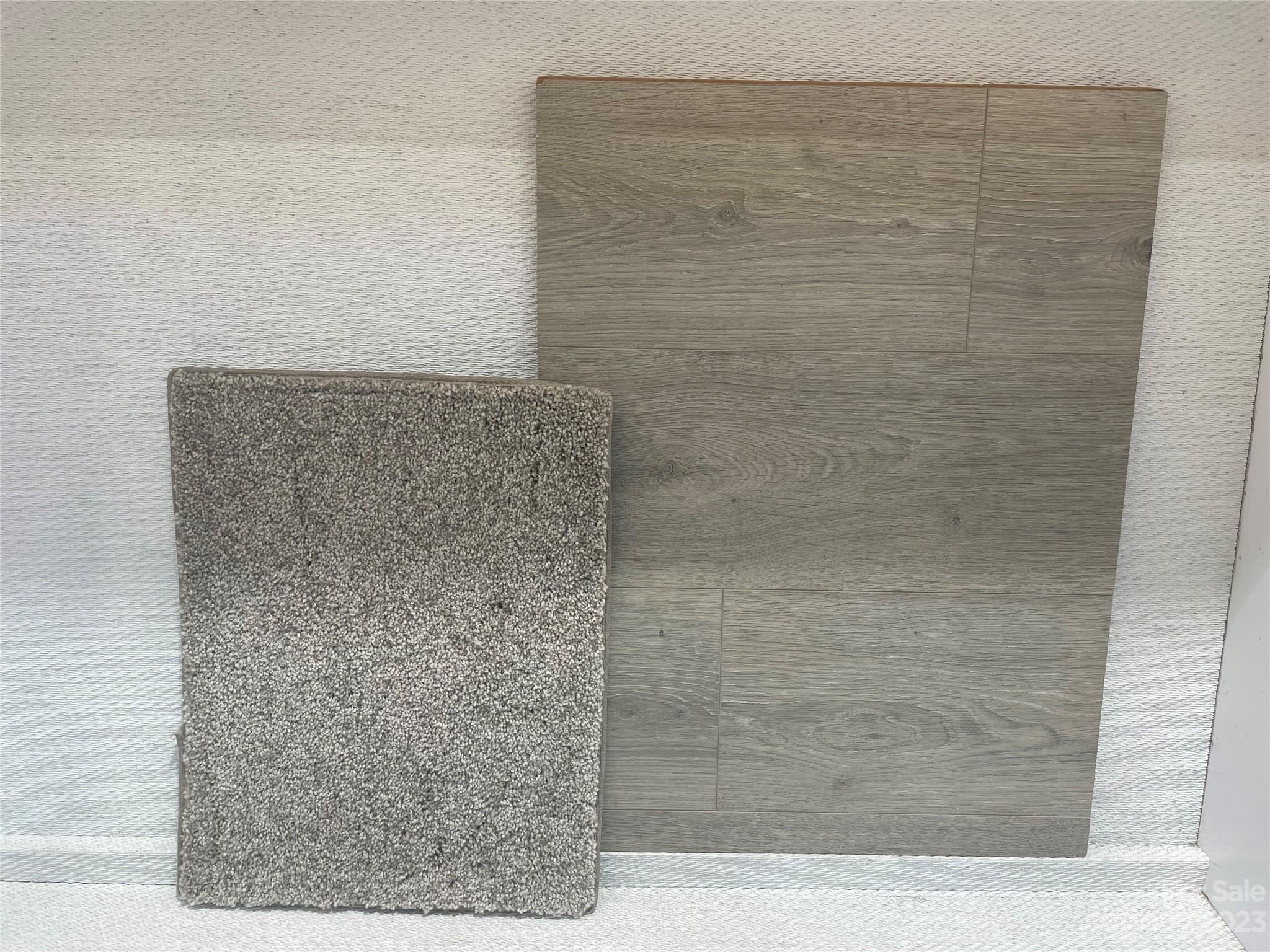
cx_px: 635
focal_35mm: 26
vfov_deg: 53.1
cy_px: 476
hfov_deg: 67.3
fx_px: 954
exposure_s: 1/120
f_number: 1.6
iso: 32
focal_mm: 4.2
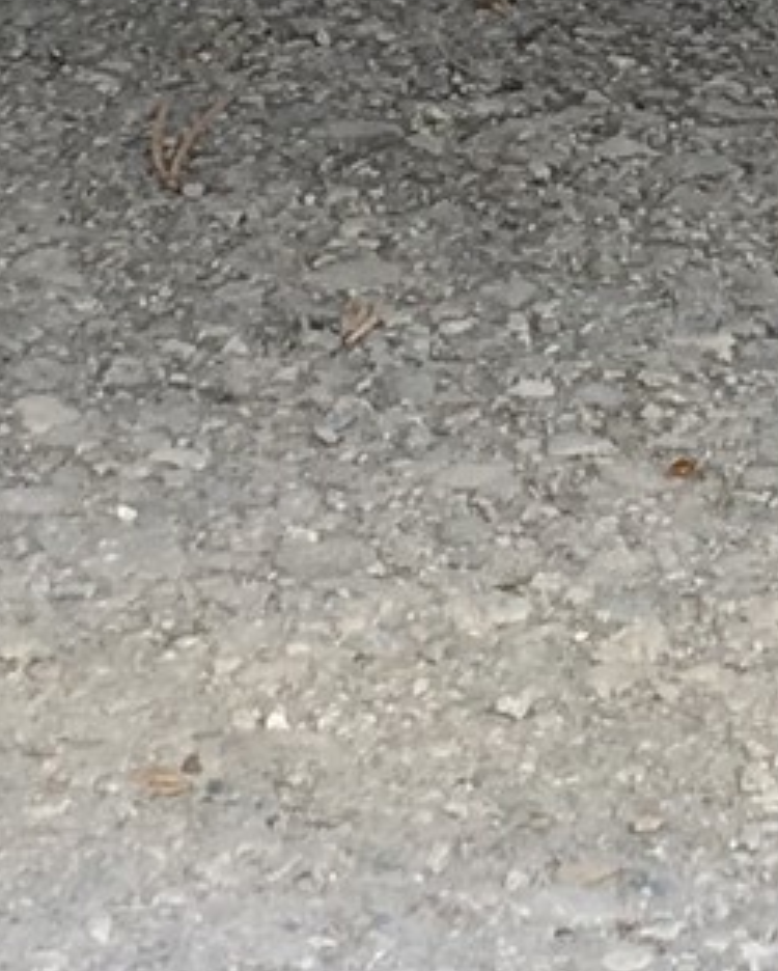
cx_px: 769
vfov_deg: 13.3
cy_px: -540
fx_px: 3911
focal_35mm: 136
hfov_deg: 11.3
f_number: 2.2
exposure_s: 1/127
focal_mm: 4.15
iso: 25
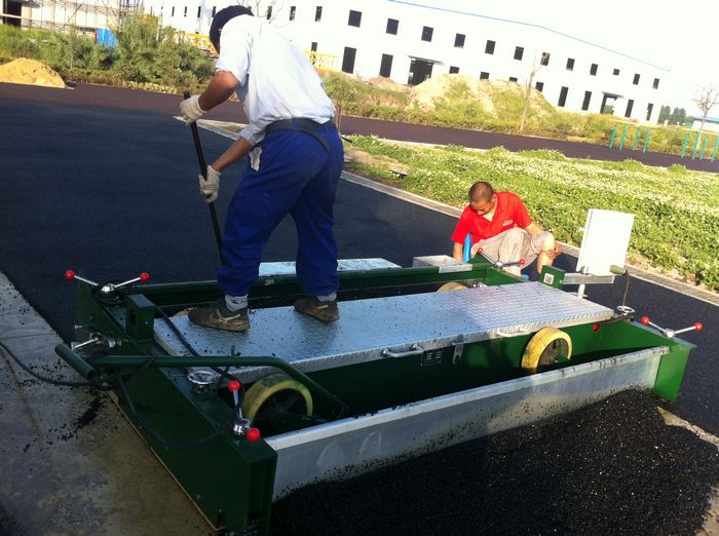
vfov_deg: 40.6
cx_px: 360
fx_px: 725
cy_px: 268
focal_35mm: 35
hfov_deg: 52.7
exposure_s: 1/413
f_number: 2.8
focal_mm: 3.85
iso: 80
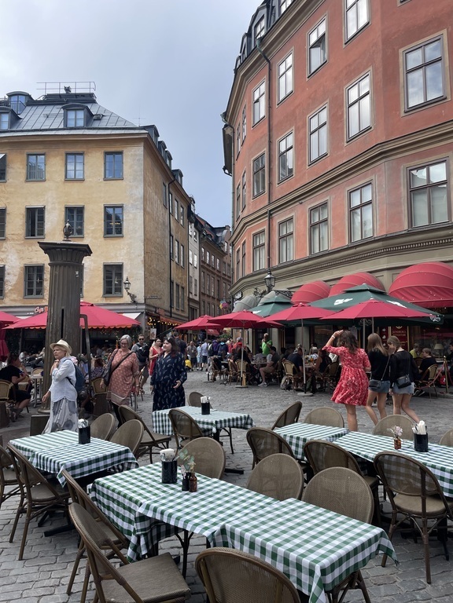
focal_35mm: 26
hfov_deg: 53.1
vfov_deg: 67.3
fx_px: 454
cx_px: 226
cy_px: 302
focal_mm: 4.2
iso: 32
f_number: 1.6
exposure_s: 1/1289
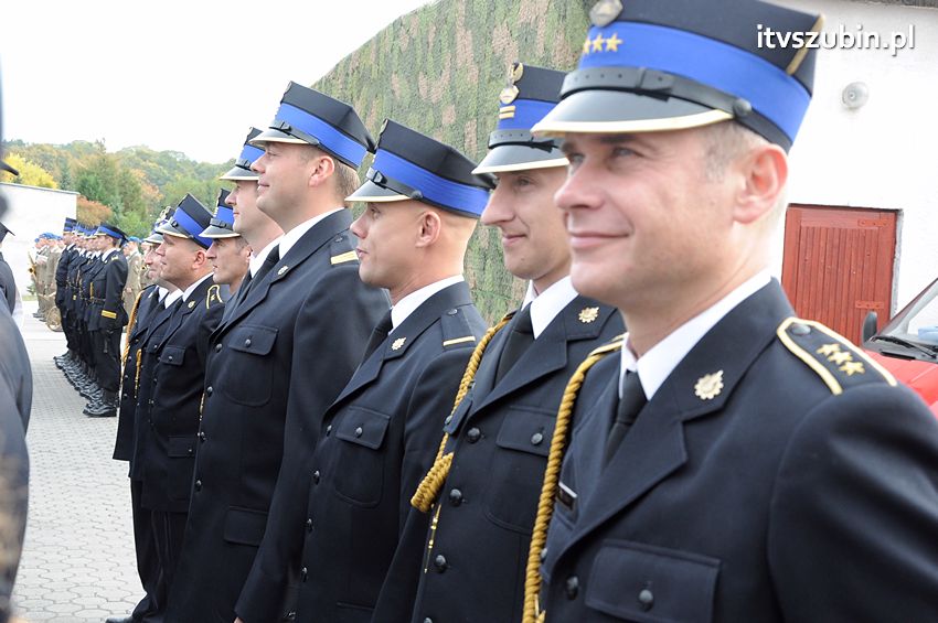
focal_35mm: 52
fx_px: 1367
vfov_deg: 25.7
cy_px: 312
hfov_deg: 37.9
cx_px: 469
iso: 500
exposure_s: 1/160
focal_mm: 35
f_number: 6.3
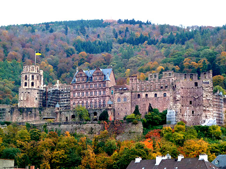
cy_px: 84
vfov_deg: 13.3
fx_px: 725
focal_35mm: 111
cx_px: 113
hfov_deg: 17.7
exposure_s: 1/50
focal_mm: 18.2
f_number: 4.4
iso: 125
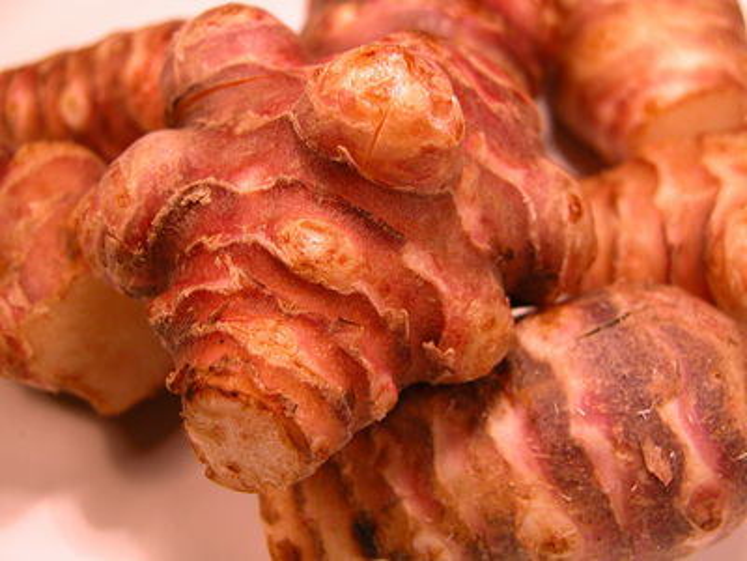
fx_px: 1079
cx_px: 374
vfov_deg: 29.1
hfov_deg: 38.2
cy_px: 280
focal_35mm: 50
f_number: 3.4
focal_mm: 12.7
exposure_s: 1/65.1
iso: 100
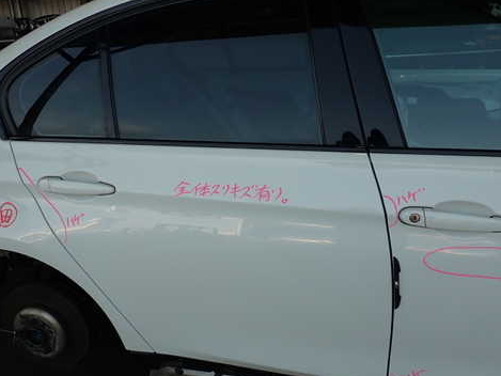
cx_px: 208
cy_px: 186
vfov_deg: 44.2
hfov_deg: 56.5
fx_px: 463
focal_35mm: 32
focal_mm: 4.5
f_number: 2.8
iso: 100
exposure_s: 1/400
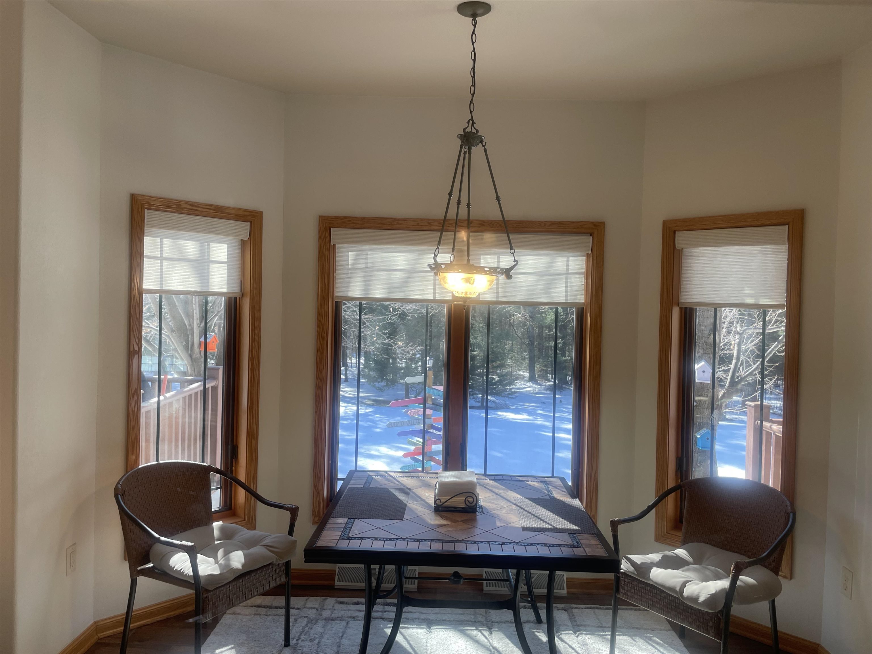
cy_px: 327
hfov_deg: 67.3
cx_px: 436
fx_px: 655
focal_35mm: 26
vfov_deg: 53.1
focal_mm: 4.2
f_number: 1.6
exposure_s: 1/120
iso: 32
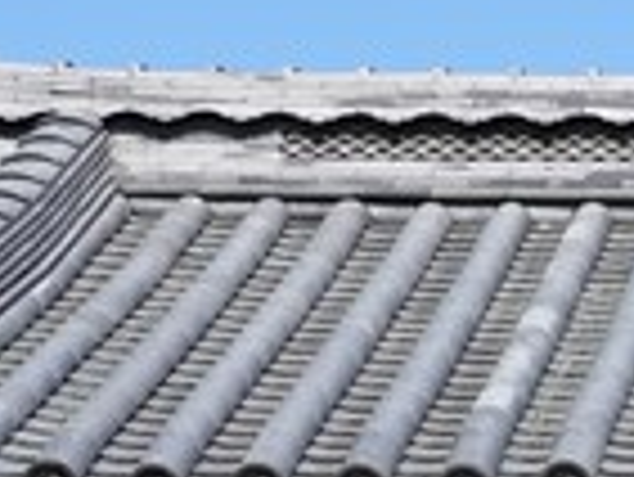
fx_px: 3959
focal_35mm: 216
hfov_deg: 8.8
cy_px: 819
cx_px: 1147
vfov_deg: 6.7
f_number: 9
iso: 100
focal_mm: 31
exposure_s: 1/125
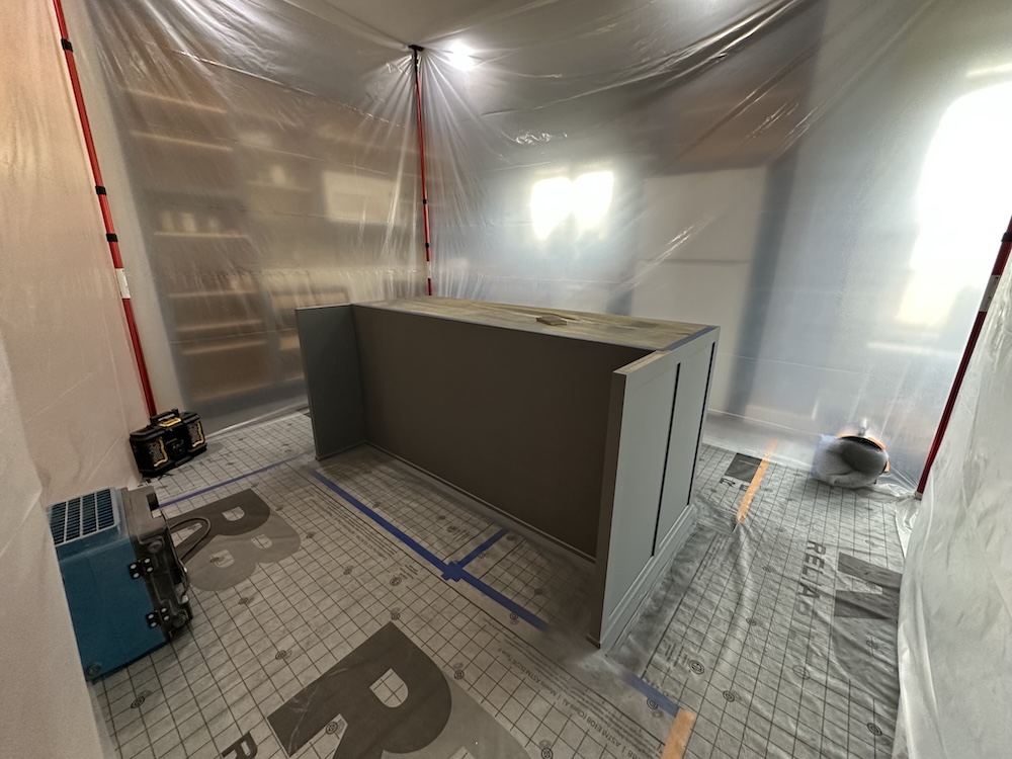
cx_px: 506
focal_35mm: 14
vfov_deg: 85.7
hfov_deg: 102.1
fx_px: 409
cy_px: 380
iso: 250
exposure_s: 1/60
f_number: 2.2
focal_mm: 2.22
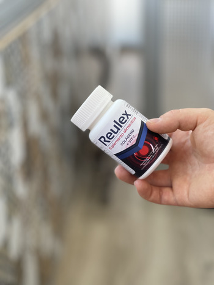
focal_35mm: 64
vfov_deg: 30.3
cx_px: 107
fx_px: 528
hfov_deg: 22.9
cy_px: 142
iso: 25
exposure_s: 1/121
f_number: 2.2
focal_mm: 7.5
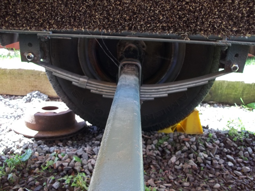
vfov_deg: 44.2
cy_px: 96
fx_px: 236
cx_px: 128
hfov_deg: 56.8
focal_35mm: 32
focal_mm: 5.7
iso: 64
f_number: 2.9
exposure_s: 1/50
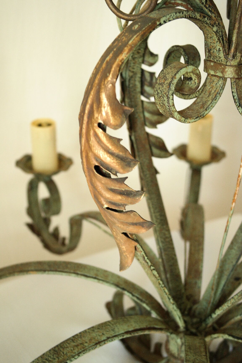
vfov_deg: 40.3
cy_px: 182
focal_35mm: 49
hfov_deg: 27.5
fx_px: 494
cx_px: 121
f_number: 5.6
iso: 800
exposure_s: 1/40
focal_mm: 32
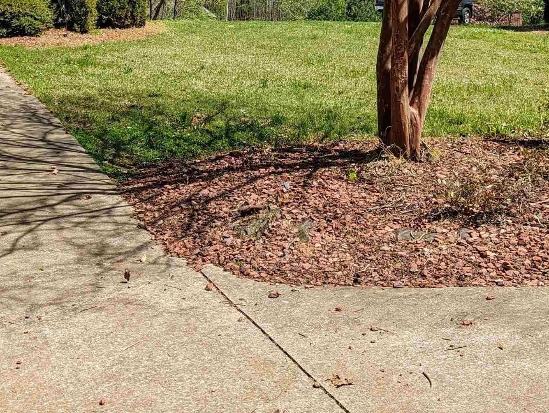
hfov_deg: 34.9
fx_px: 873
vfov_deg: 25.6
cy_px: 20
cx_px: 285
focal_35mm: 55
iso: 42
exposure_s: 1/2058
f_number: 1.85
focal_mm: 6.81
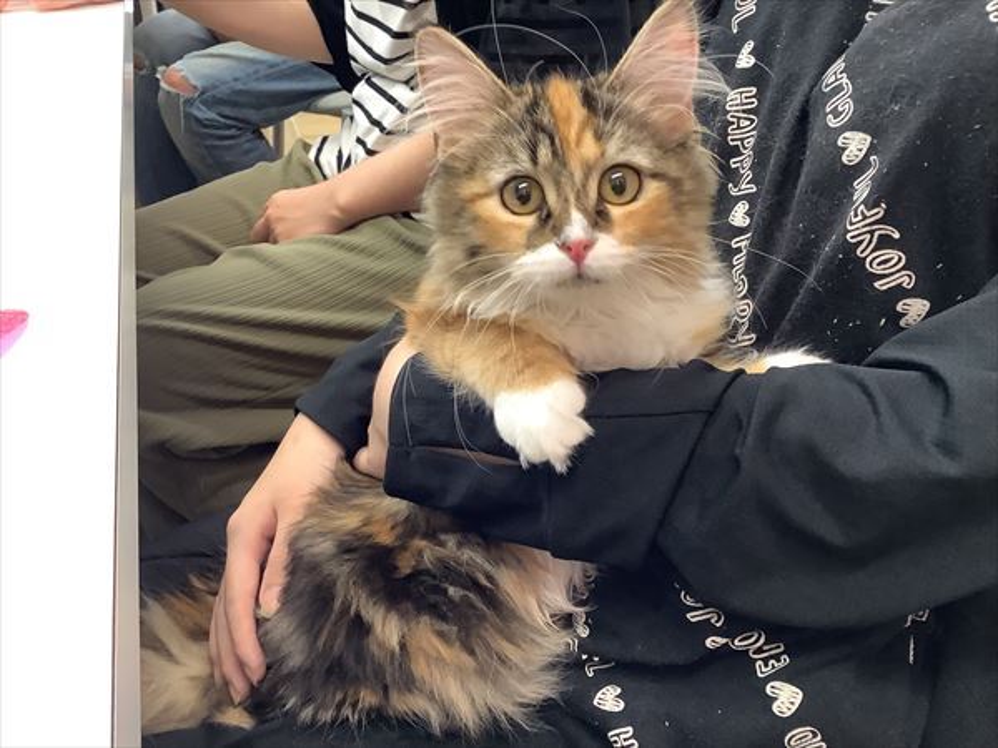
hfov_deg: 58.4
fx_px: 894
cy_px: 374
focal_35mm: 31
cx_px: 499
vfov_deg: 45.4
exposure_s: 1/50
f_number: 2.4
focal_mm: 3.3
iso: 250
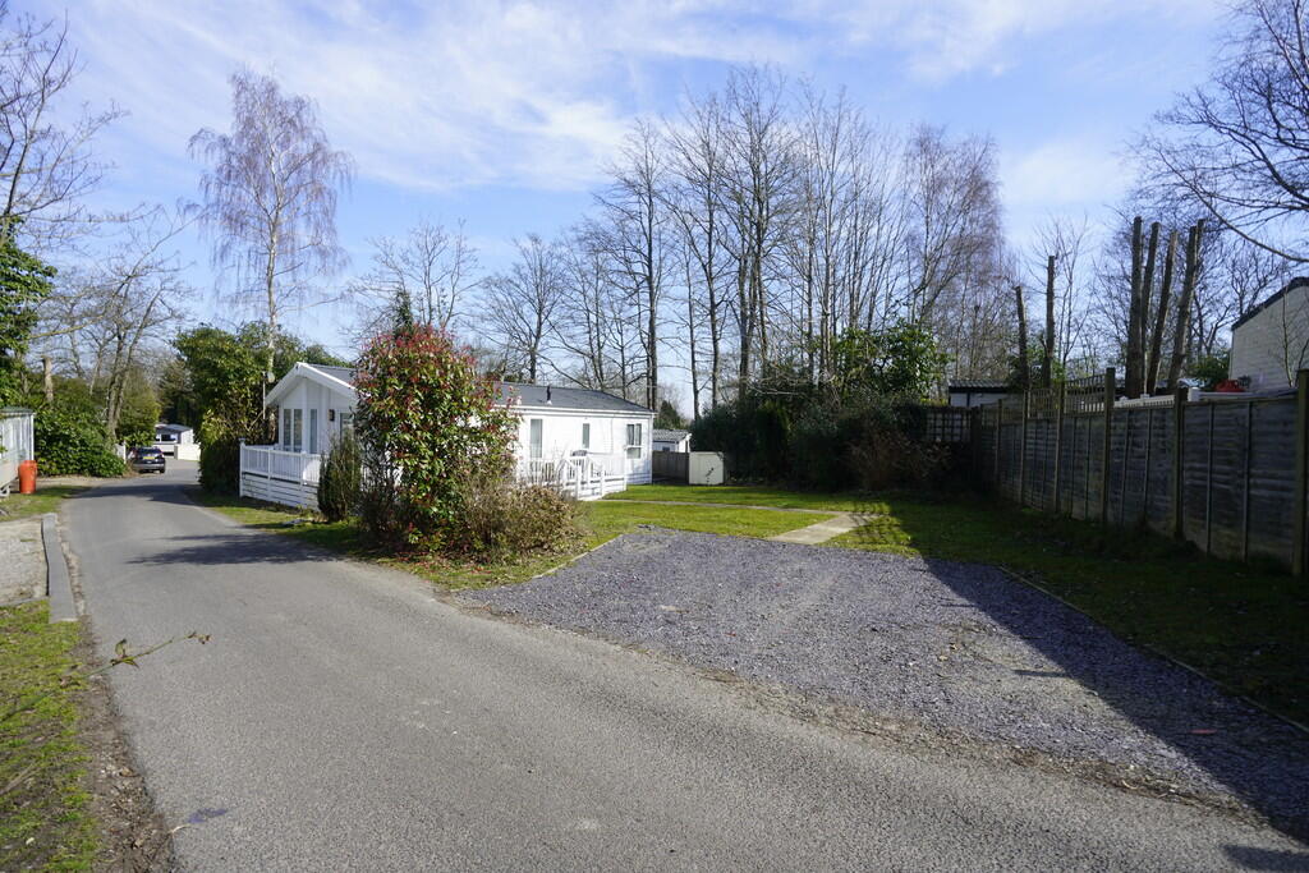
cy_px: 436
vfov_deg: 73.8
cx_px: 654
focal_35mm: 16
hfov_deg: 96.7
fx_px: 582
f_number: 14
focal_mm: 16
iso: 160
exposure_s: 1/60
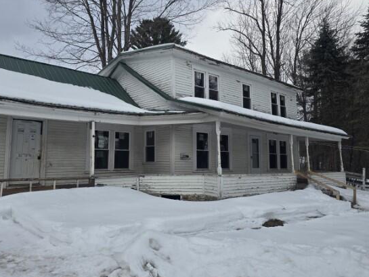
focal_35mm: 27
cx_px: 153
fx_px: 288
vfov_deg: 51.4
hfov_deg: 64.9
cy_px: 135
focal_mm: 6.3
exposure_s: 1/362
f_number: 1.7
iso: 12
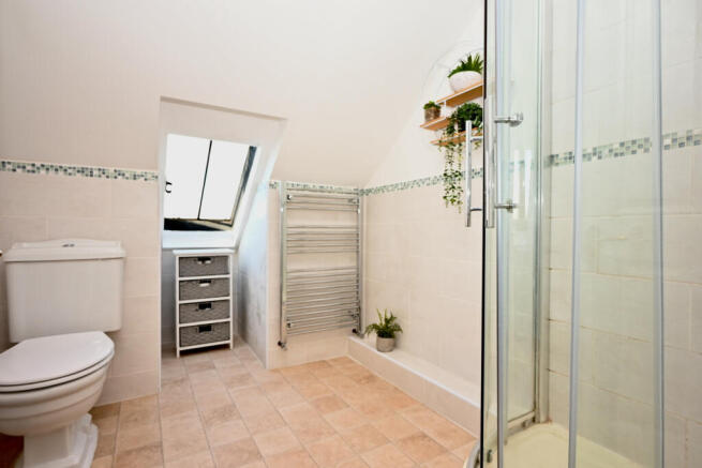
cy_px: 234
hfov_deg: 90.0
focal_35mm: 18
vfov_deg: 67.4
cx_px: 351
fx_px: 351
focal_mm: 12
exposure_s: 1/125
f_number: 3.5
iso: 400
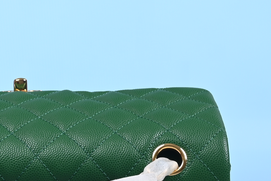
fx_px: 1182
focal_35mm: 157
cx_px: 25
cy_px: 39
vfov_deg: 8.7
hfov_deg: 13.0
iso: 100
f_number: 16
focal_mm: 40
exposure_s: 1/2.5
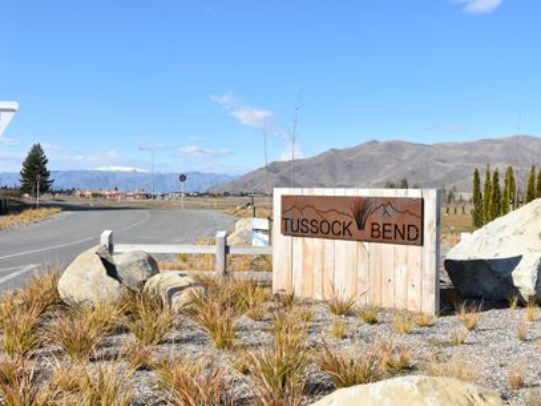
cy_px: 204
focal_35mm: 40
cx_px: 308
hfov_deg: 46.7
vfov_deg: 35.9
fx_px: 625
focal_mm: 24
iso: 200
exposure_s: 1/400
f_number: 10
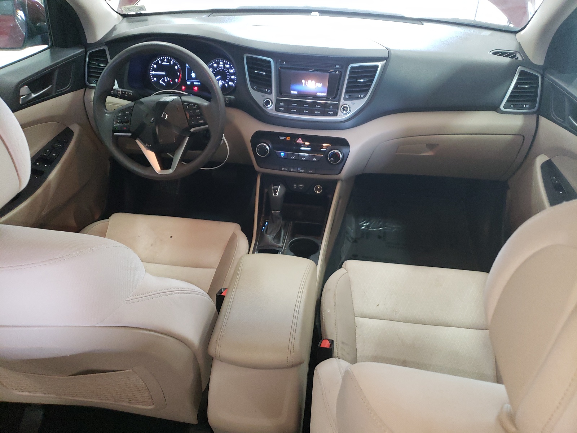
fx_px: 433
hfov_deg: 67.3
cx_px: 288
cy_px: 216
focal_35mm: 26
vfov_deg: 53.1
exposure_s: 1/40
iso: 264
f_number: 1.5
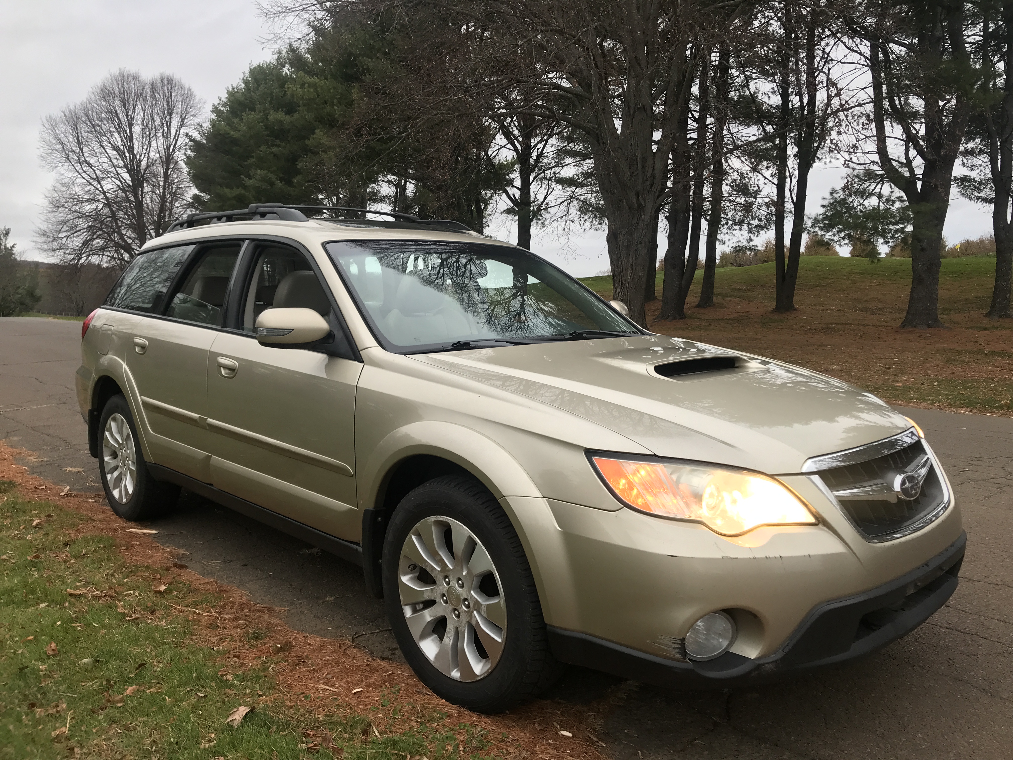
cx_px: 506
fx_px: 819
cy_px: 380
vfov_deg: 49.7
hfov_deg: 63.4
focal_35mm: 28
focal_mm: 3.99
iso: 20
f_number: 1.8
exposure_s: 1/40
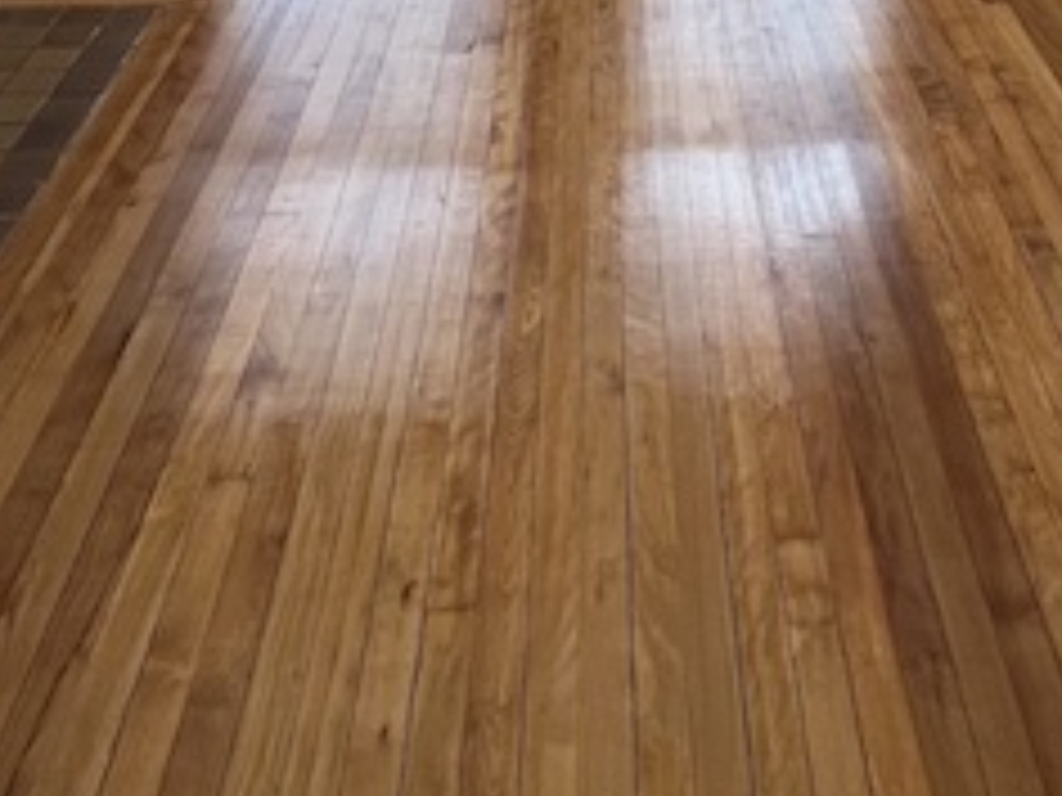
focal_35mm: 44
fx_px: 1350
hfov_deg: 41.7
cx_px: 796
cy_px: -486
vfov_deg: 23.7
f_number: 1.8
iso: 64
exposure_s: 1/120
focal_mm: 1.57
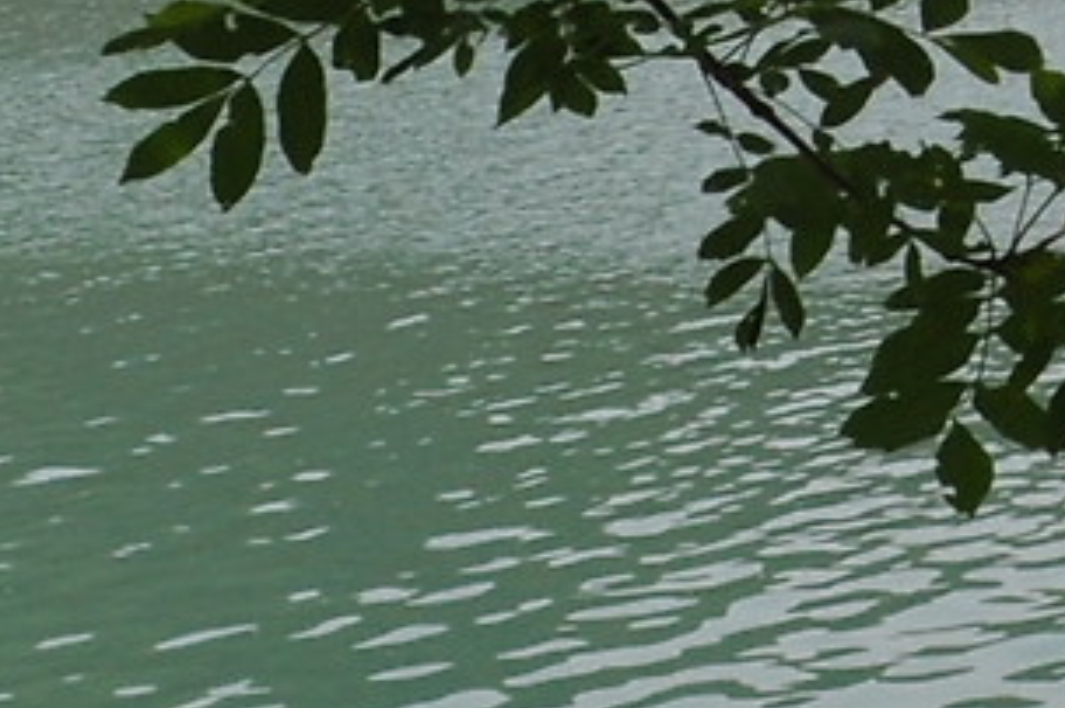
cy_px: -799
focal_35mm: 213
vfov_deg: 6.2
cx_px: 2347
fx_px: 6294
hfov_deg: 8.9
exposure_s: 1/320
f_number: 9
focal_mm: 18
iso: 200
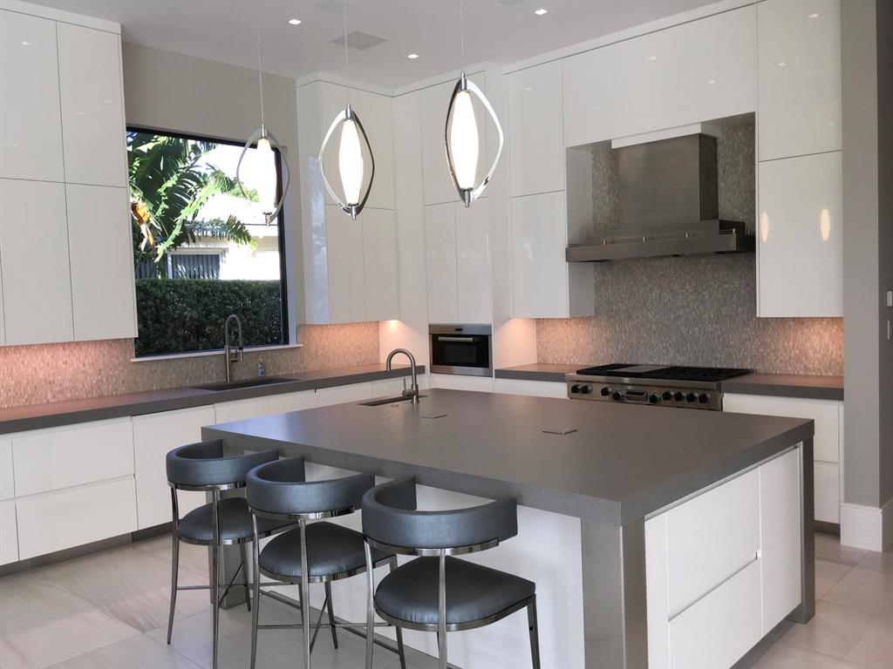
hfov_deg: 61.7
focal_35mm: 29
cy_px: 334
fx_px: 748
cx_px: 446
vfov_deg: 48.2
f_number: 2.2
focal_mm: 4.15
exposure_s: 1/120
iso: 32
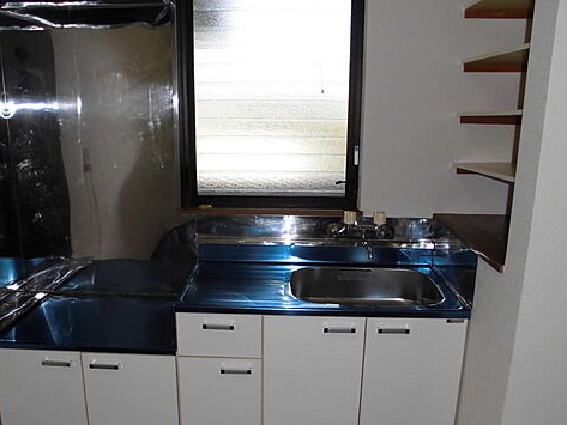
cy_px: 257
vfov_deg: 42.7
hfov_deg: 55.3
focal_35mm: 33
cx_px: 260
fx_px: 541
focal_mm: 4.6
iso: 100
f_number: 3.5
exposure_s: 1/60
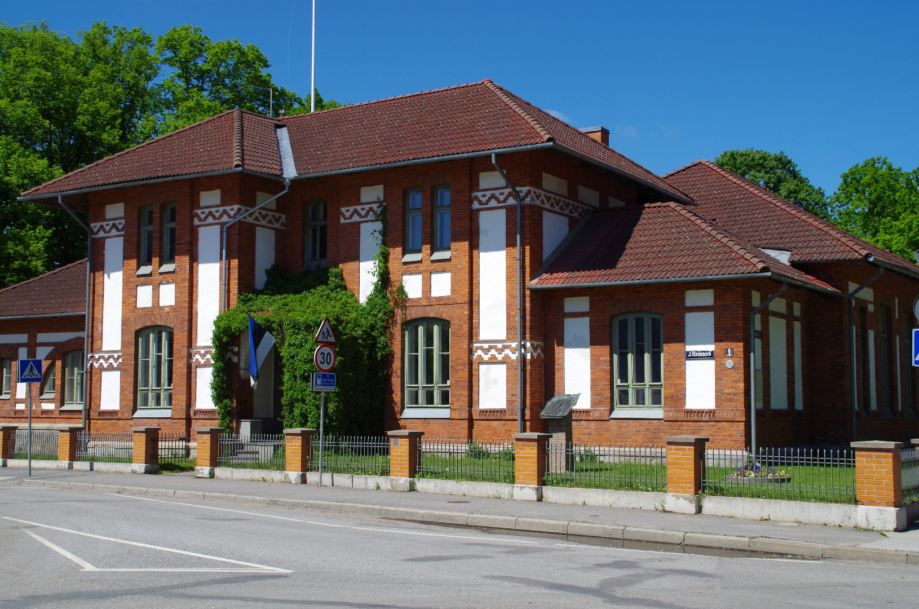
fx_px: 1248
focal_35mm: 49
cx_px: 460
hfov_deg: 40.4
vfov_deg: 27.4
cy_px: 304
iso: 100
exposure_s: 1/160
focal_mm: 33
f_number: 11
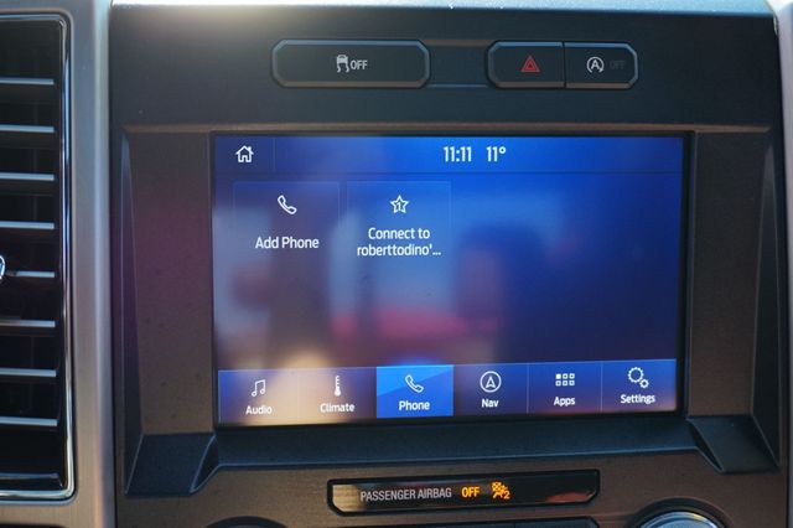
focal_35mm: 50
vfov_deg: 27.2
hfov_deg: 40.0
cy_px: 264
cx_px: 396
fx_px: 1090
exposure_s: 1/60
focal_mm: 33
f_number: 5
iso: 320
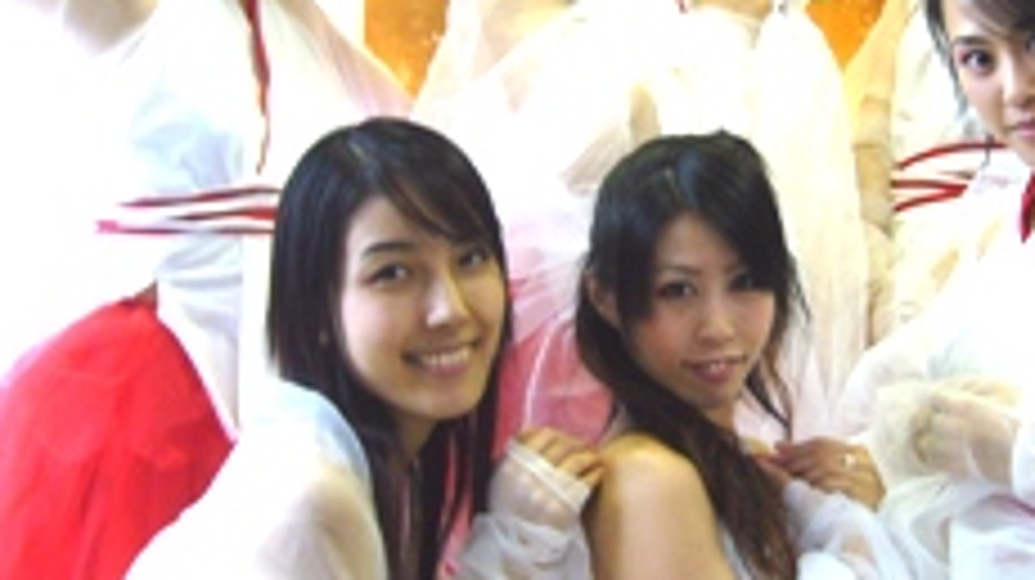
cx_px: 648
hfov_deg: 30.0
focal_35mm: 70
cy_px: 187
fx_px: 1920
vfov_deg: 17.1
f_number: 2.8
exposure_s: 1/15
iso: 125
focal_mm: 5.8
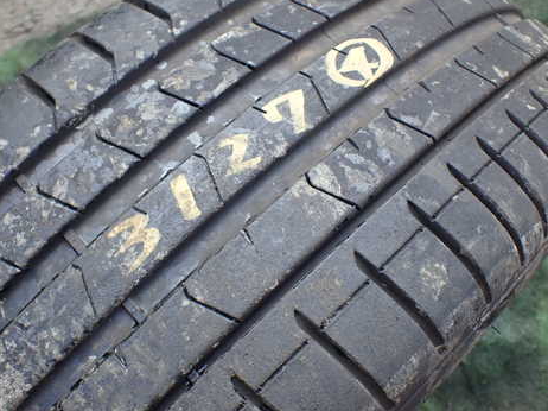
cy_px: 195
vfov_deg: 36.8
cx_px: 240
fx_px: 617
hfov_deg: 47.8
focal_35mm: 39
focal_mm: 5.4
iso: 100
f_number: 2.3
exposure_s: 1/125
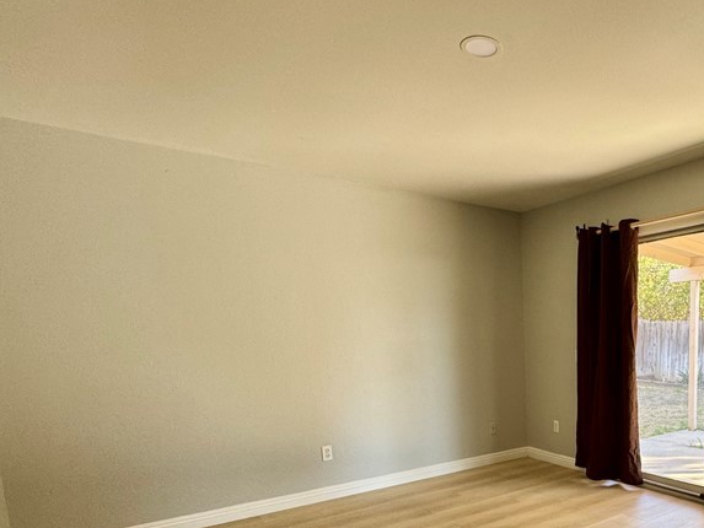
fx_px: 509
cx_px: 570
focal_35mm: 25
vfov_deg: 52.1
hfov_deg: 63.0
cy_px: 406
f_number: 2.2
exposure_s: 1/99
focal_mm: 2.22
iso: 125
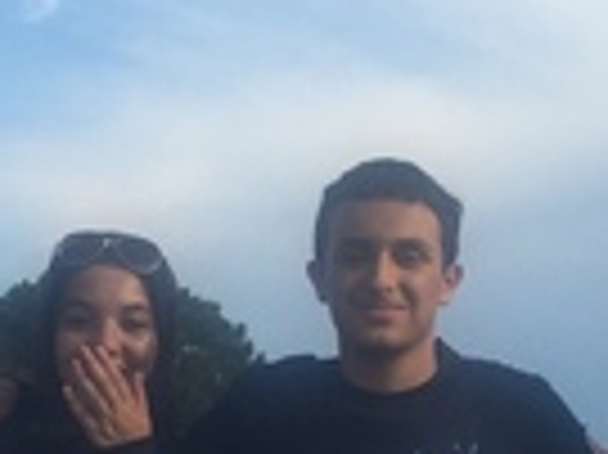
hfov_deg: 12.7
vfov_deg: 9.4
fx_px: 2720
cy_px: 616
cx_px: 162
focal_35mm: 155
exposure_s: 1/1014
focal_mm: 4.15
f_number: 2.2
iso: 32
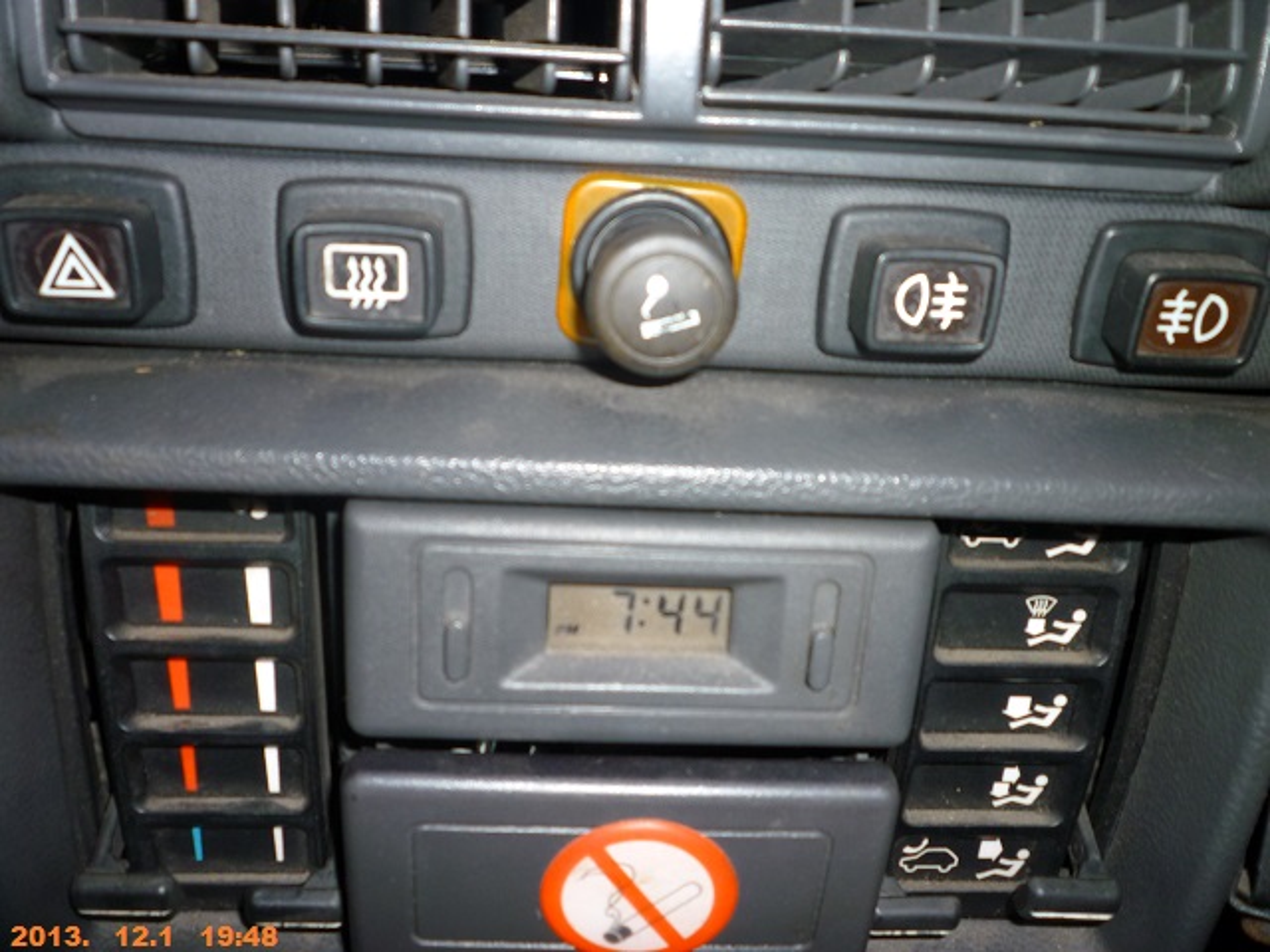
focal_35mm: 29
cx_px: 635
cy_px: 476
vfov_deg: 48.2
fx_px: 1064
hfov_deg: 61.7
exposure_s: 1/125
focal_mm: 5.2
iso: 100
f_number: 3.3
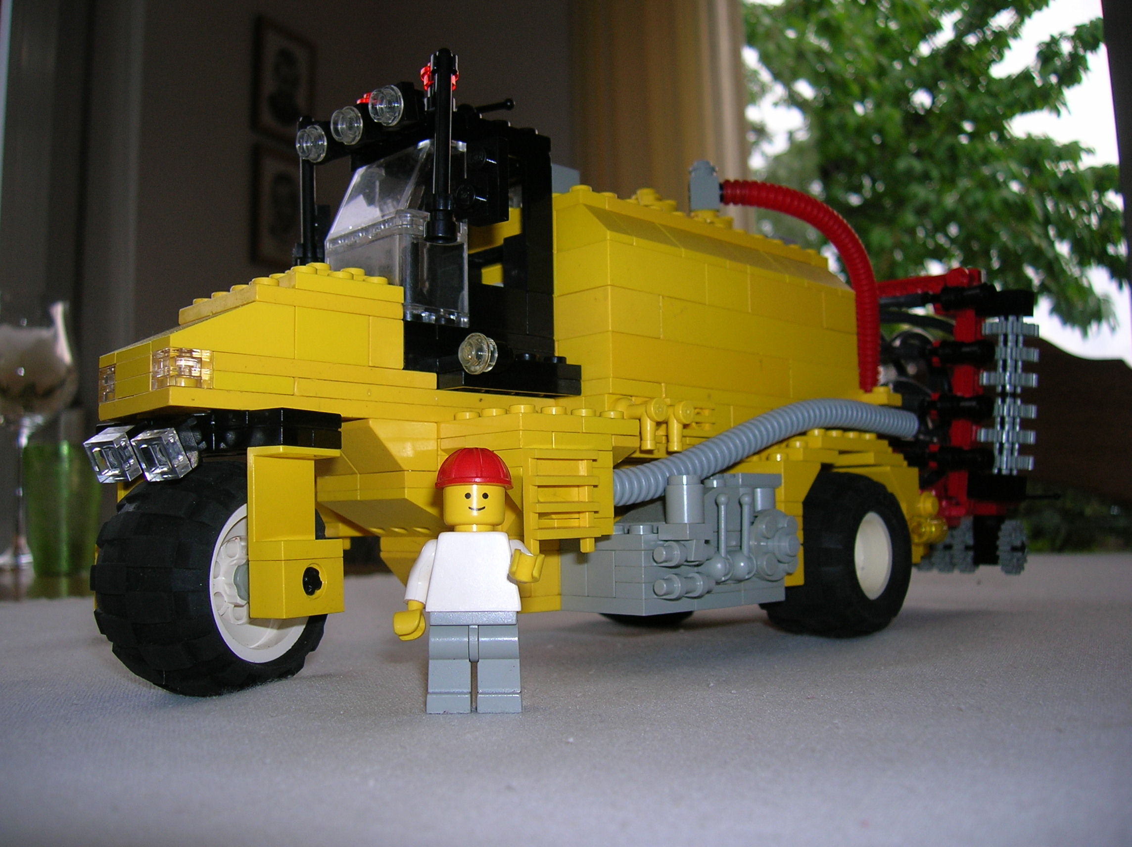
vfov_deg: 41.7
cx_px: 566
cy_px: 424
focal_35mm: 34
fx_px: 1111
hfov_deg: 54.0
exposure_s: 1/60.1
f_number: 2.9
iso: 50
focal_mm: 5.7
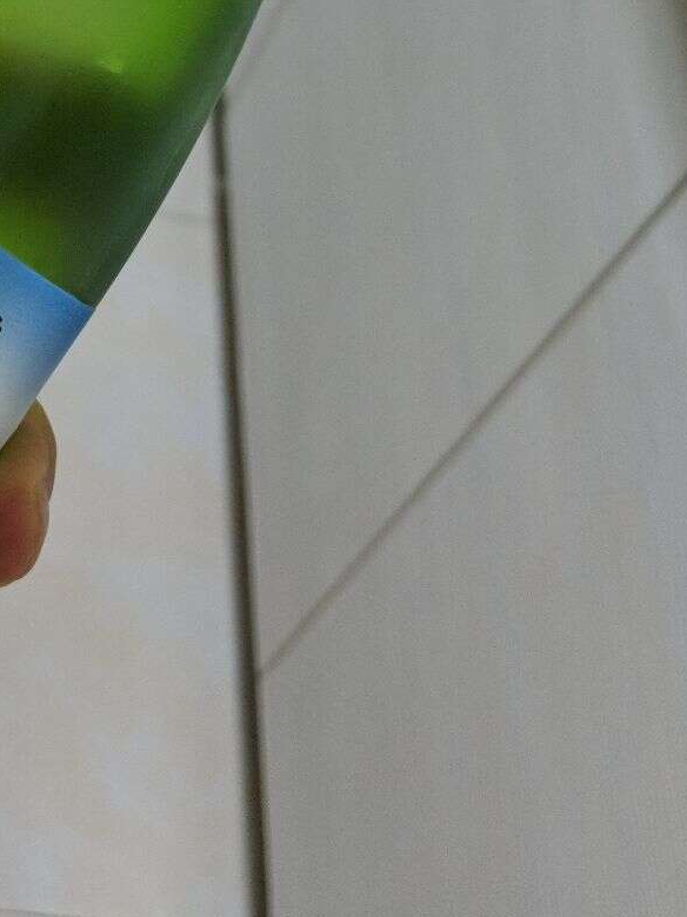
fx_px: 1879
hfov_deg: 20.0
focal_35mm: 71
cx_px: -21
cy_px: -77
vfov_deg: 25.5
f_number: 1.8
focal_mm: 4.44
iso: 361
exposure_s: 1/60
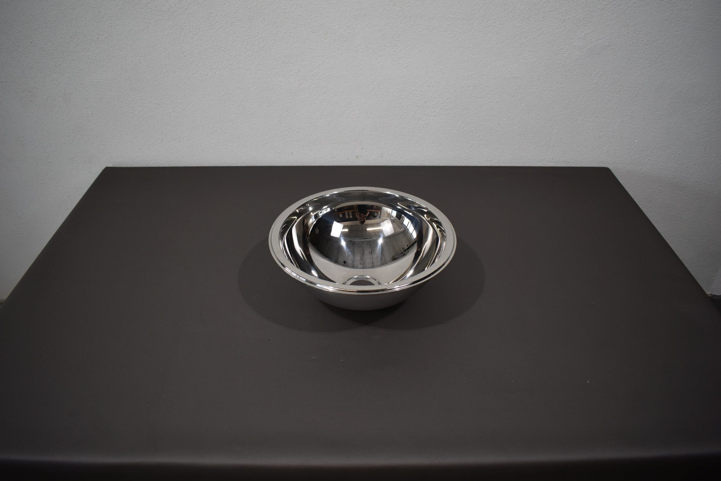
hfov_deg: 67.4
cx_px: 360
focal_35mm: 27
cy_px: 240
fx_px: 541
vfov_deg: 47.9
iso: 400
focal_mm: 18
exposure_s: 1/250
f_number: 4
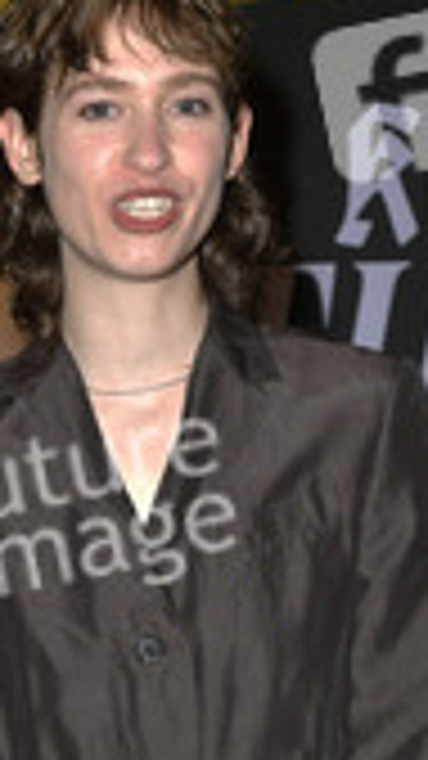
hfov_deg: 12.2
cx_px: 135
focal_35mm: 99
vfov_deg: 20.9
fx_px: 1998
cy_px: 751
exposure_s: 1/160
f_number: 5.6
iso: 640
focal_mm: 40
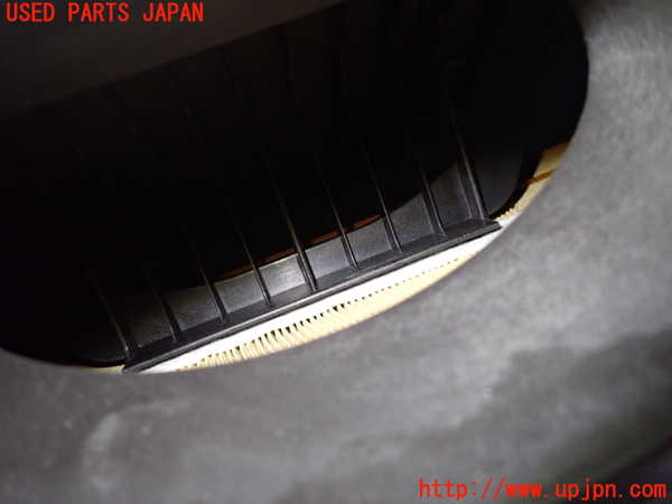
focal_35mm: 25
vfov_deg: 54.9
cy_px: 252
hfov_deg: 69.4
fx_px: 485
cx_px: 336
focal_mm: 4.5
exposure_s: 1/30
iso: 800
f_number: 2
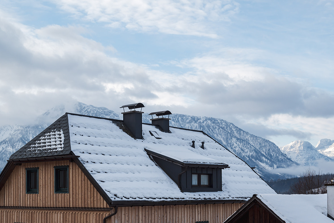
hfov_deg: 35.0
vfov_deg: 23.7
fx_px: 529
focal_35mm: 57
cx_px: 186
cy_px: 144
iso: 100
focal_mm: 42
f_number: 7.1
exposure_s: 1/500
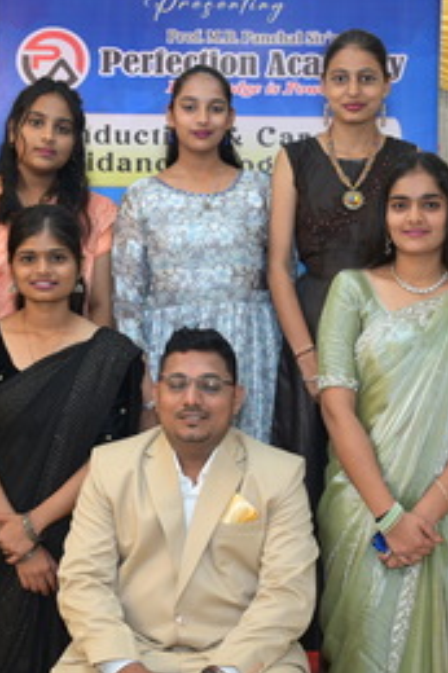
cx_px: 242
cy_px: 321
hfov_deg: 17.9
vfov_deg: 26.7
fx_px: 1420
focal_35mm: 76
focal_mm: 47
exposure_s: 1/125
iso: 1600
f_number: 7.1
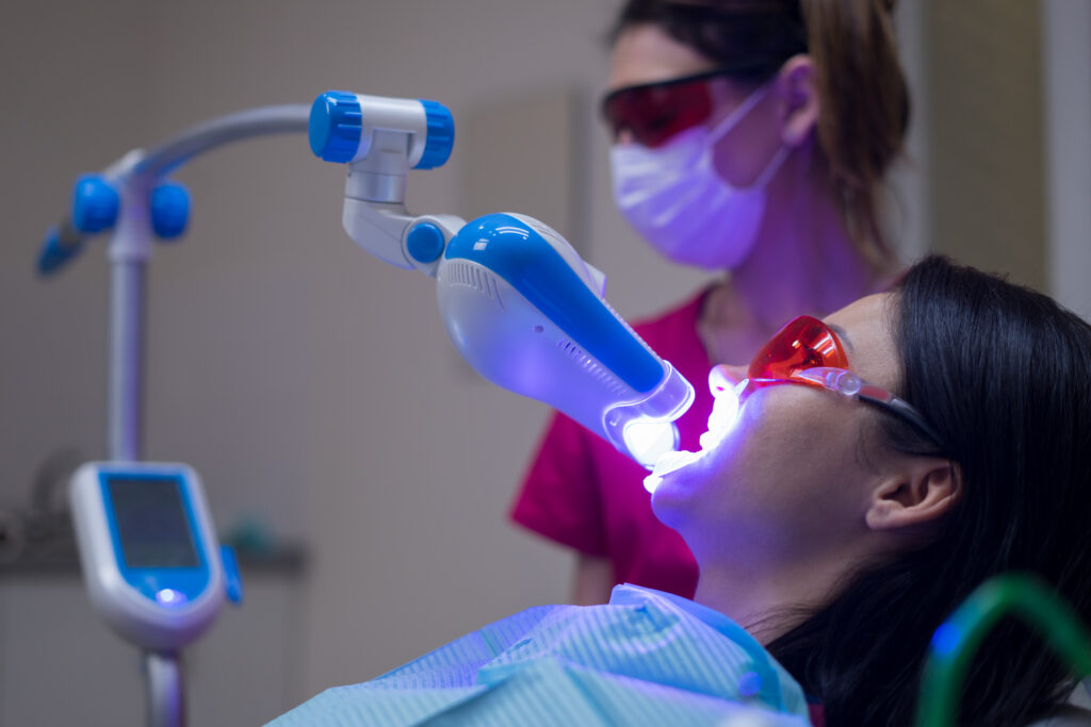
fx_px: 1515
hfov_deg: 39.6
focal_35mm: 50
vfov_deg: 27.0
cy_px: 364
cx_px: 546
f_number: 2.2
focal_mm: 50
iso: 100
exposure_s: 1/200
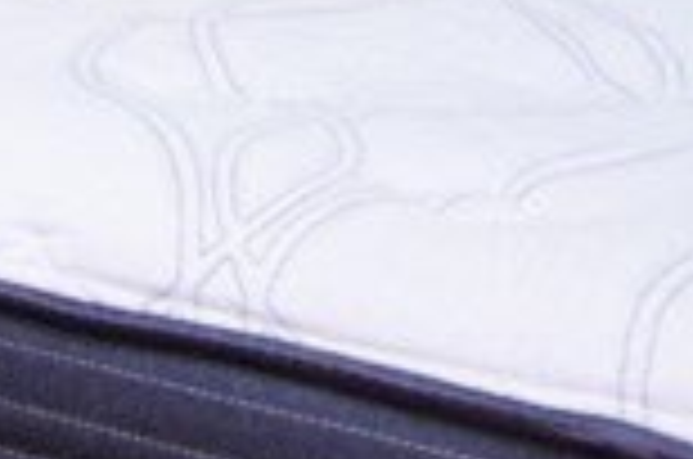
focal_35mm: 106
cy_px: -522
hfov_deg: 15.1
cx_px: -747
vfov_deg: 11.3
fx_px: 2036
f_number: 3.5
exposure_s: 1/60
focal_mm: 10
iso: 1250
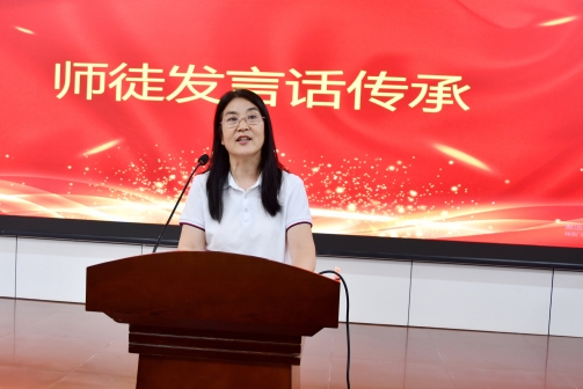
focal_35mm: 42
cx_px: 264
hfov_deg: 46.3
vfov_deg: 31.9
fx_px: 681
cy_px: 210
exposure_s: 1/50
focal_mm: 22
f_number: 3.8
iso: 320
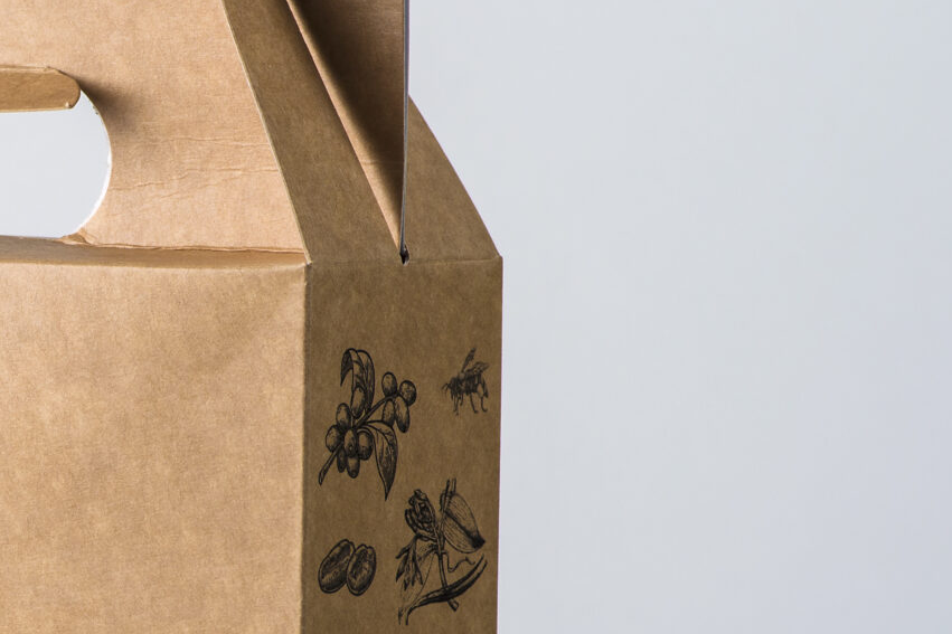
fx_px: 12161
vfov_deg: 3.0
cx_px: -170
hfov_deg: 4.5
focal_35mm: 460
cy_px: 611
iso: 100
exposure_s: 1/125
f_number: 8
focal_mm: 102
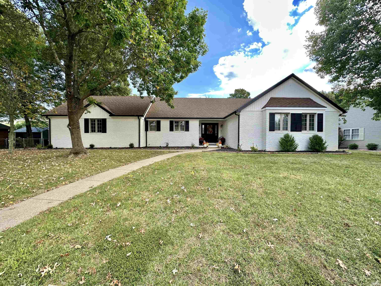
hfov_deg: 102.1
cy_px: 143
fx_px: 154
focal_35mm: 14
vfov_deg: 85.7
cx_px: 190
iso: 40
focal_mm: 2.22
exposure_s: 1/212
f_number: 2.2
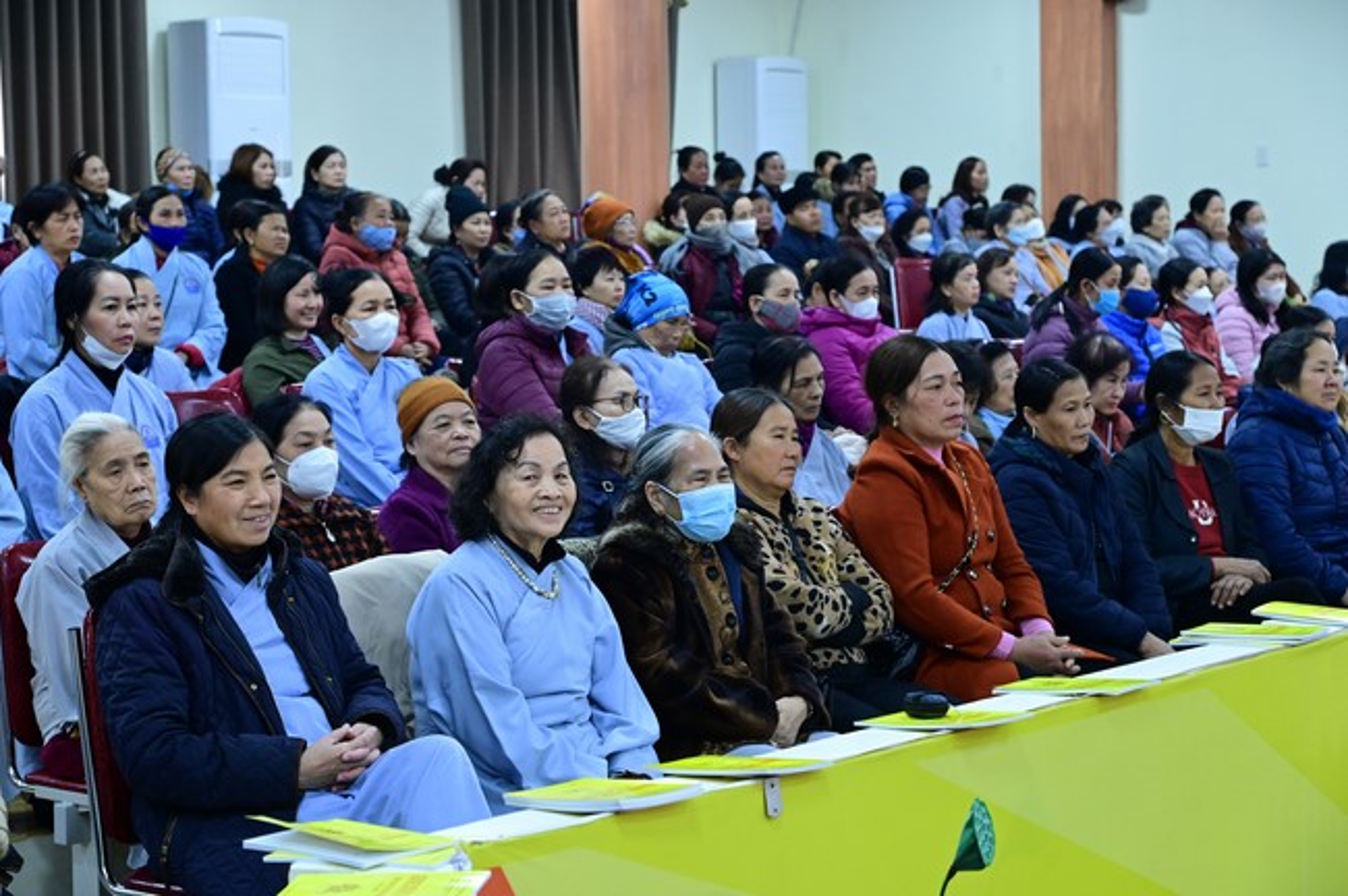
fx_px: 2618
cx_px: 674
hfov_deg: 28.9
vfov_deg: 19.4
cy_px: 448
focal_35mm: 70
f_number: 6.3
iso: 5000
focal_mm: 70
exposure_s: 1/80
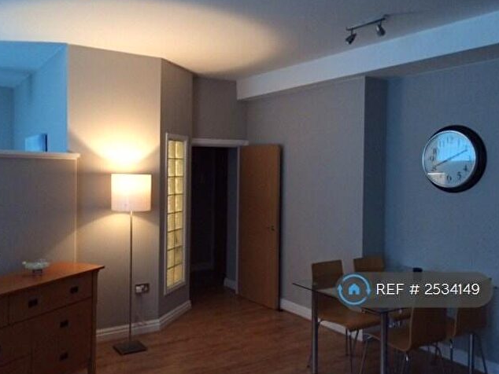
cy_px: 176
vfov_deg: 44.2
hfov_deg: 56.7
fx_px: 461
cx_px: 228
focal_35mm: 32
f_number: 2.2
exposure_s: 1/20
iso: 320
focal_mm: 4.15
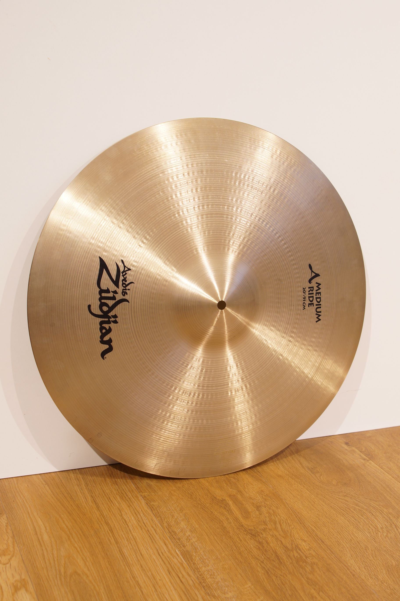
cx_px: 200
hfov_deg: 25.8
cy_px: 300
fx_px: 875
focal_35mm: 52
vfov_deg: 37.9
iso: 100
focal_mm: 35
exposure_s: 1/8
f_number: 5
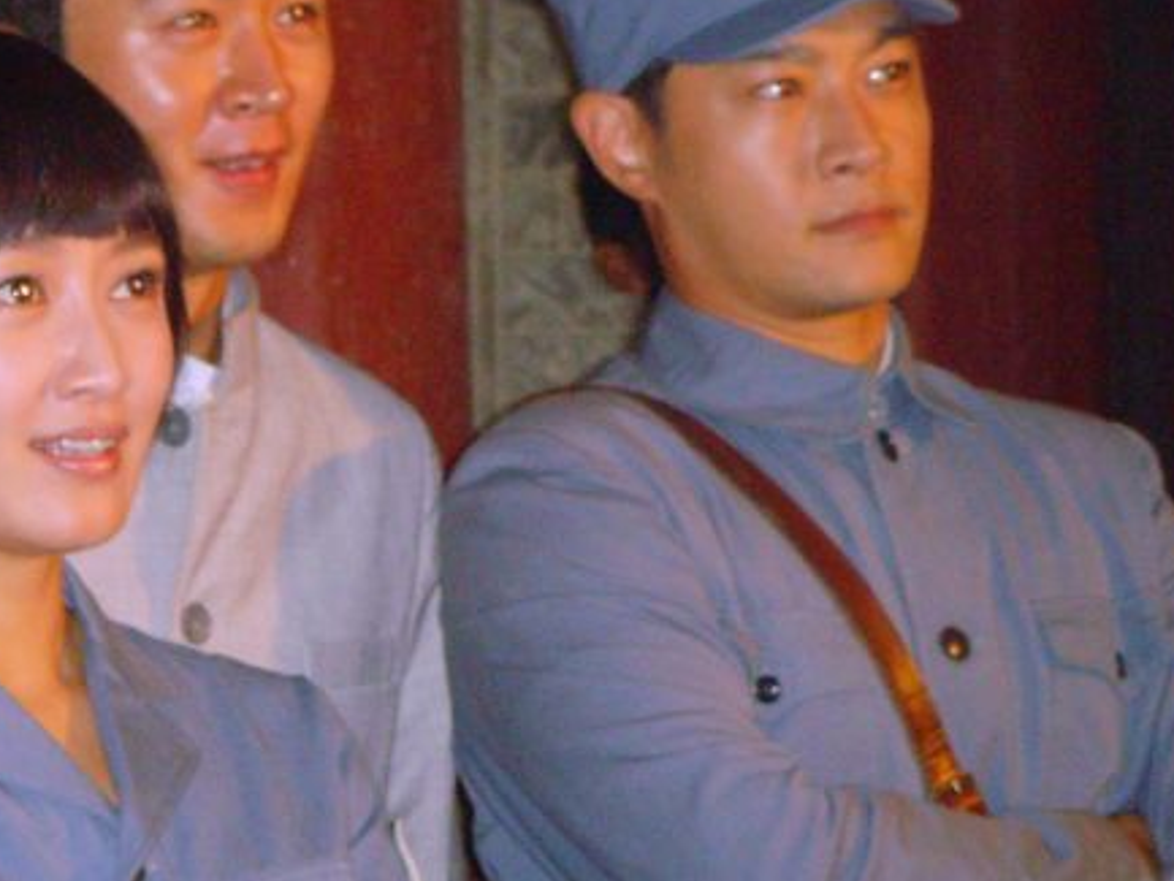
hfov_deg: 12.2
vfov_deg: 9.2
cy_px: 347
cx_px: 213
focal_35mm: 161
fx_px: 5462
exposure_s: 1/60
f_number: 4.4
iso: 400
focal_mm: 16
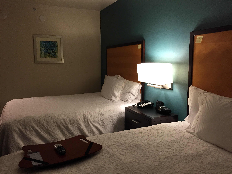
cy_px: 87
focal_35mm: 29
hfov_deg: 61.7
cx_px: 116
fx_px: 194
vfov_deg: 48.2
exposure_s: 1/30
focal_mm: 4.15
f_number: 2.2
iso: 125
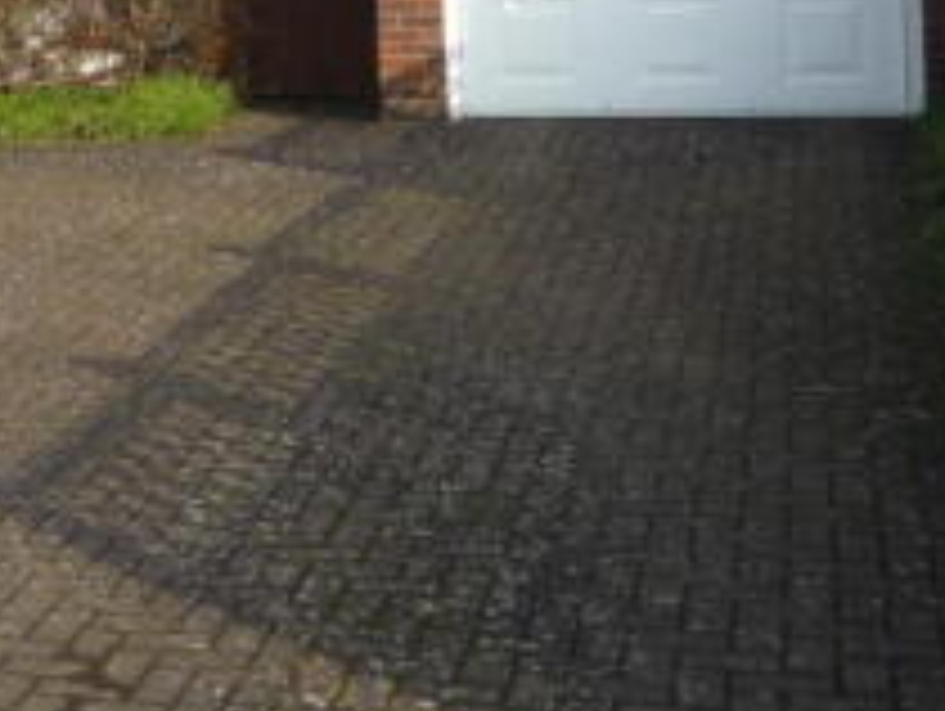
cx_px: -92
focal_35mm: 86
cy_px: -110
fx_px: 2350
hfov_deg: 21.6
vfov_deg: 16.6
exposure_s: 1/640
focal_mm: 4.4
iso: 100
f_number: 3.5
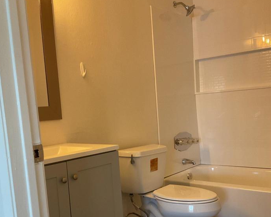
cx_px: 139
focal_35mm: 42
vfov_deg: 35.3
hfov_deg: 43.8
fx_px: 337
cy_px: 145
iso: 125
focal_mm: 3
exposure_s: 1/60
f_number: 1.8
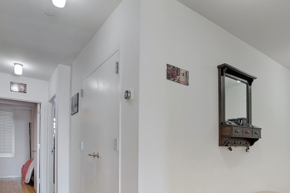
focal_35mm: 24
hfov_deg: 73.1
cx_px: 171
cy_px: 149
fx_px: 193
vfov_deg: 50.5
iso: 800
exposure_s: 1/6
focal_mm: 10
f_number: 9
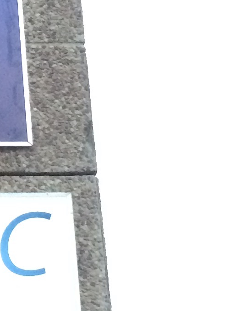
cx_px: -156
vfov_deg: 14.2
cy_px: 127
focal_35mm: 139
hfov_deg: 10.2
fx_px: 1252
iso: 320
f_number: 2.2
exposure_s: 1/33
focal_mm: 4.15
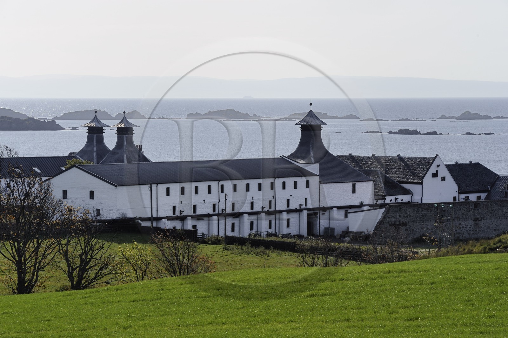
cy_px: 169
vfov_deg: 9.1
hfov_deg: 13.7
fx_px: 2115
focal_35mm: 150
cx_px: 254
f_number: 11
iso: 200
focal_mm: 150
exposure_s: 1/320
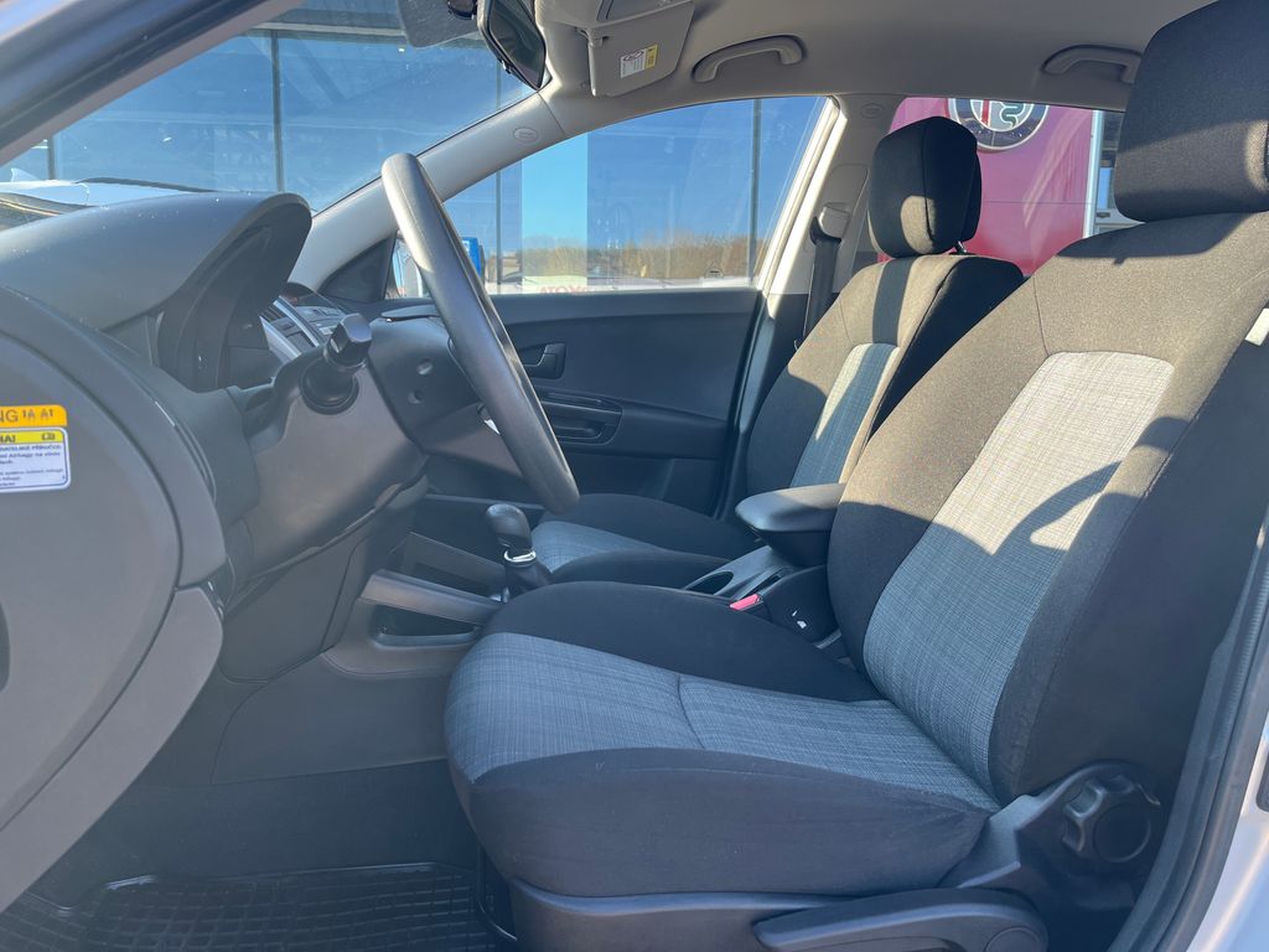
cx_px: 634
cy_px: 476
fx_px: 953
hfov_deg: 67.3
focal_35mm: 26
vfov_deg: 53.1
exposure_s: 1/164
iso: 40
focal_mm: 5.1
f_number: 1.6
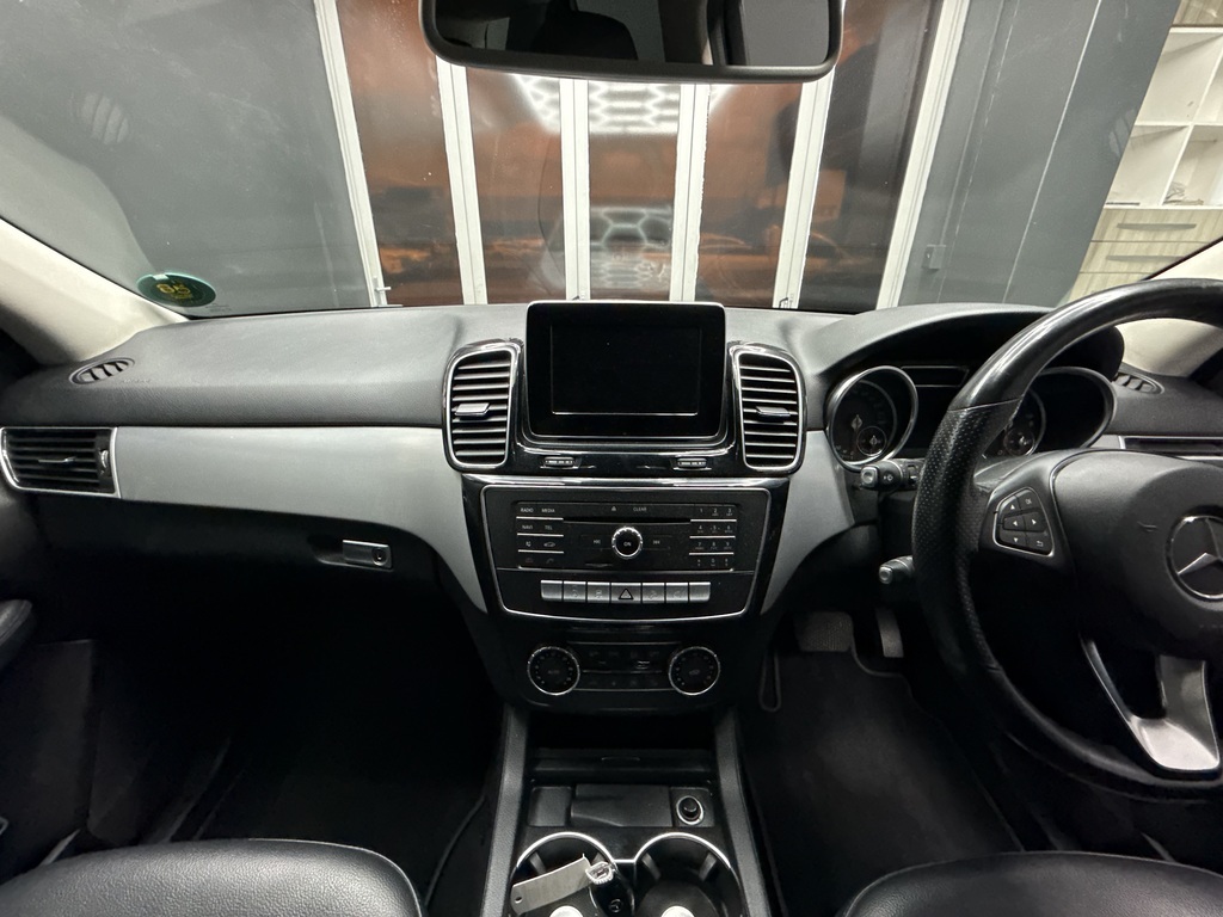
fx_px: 495
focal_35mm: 14
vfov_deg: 85.7
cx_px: 612
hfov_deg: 102.1
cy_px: 458
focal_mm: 2.22
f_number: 2.2
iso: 800
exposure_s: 1/50
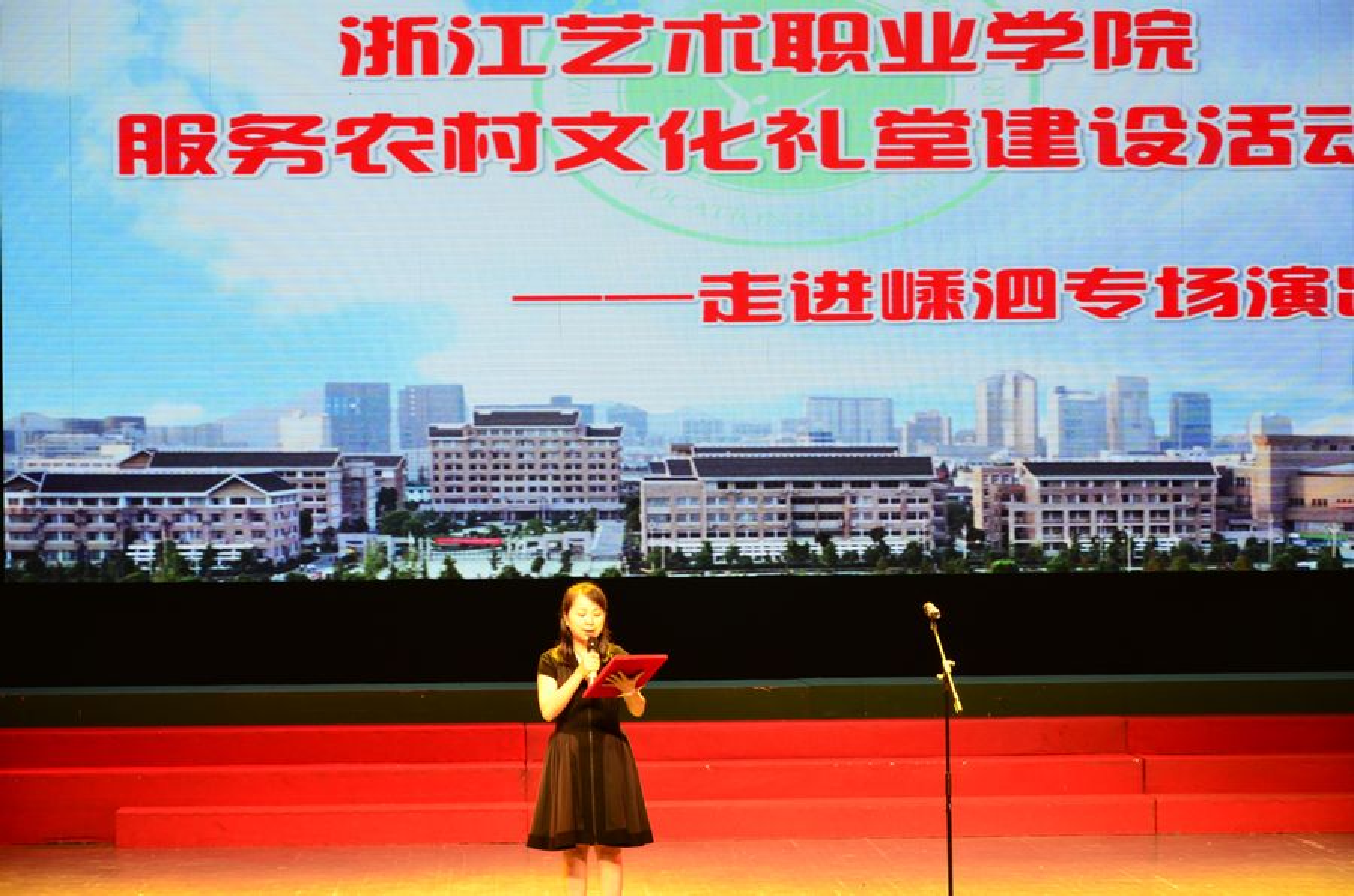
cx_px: 677
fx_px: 4222
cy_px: 448
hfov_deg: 18.2
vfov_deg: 12.1
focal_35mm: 112
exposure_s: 1/40
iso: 560
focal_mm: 75
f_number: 5.3
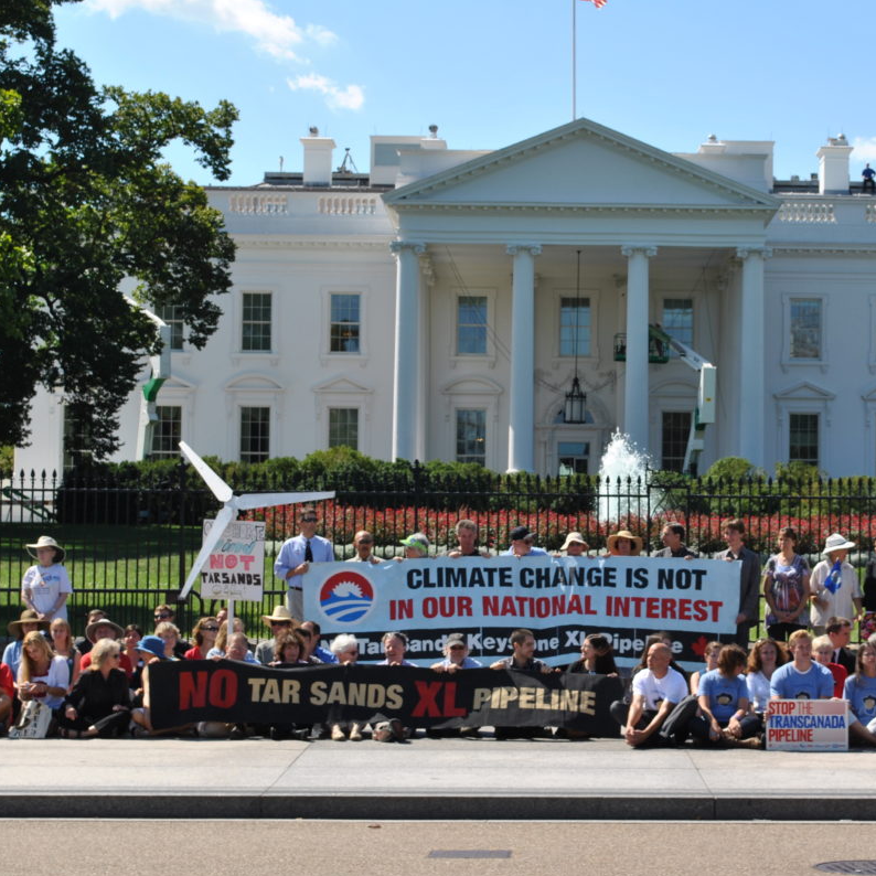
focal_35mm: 81
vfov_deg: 21.4
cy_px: 442
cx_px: 605
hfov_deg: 21.3
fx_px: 2319
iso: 100
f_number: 8
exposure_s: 1/250
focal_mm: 42
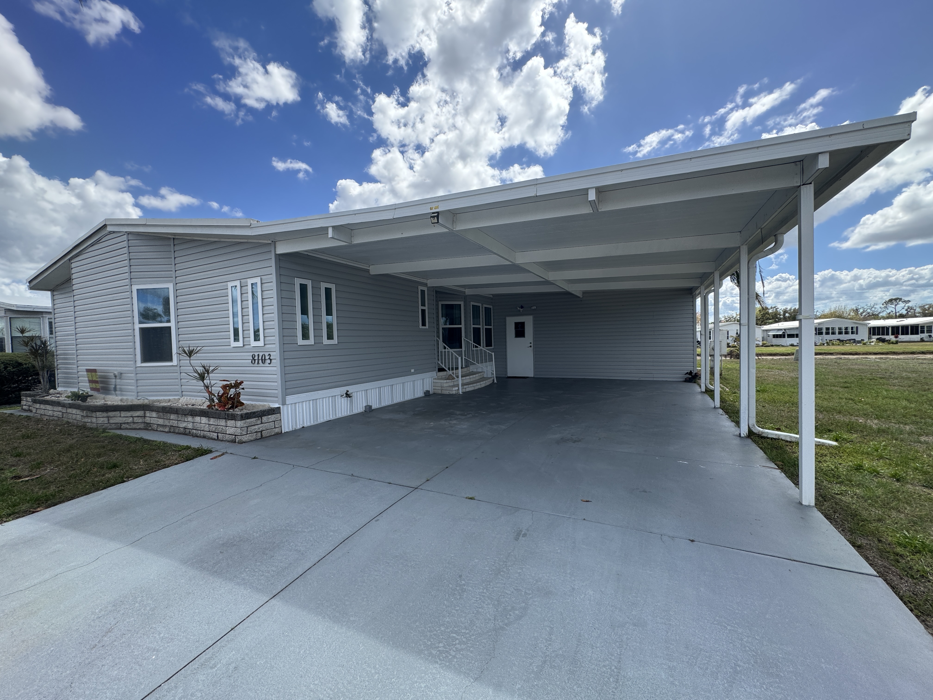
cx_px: 466
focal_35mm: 14
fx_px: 377
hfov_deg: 102.1
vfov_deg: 85.7
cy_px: 350
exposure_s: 1/693
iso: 50
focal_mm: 2.22
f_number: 2.2
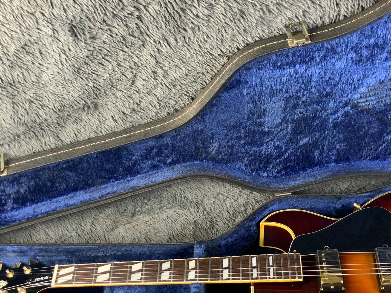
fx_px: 587
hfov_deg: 36.7
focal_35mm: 52
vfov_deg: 27.8
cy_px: 202
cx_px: 238
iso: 200
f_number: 1.8
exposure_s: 1/60
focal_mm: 3
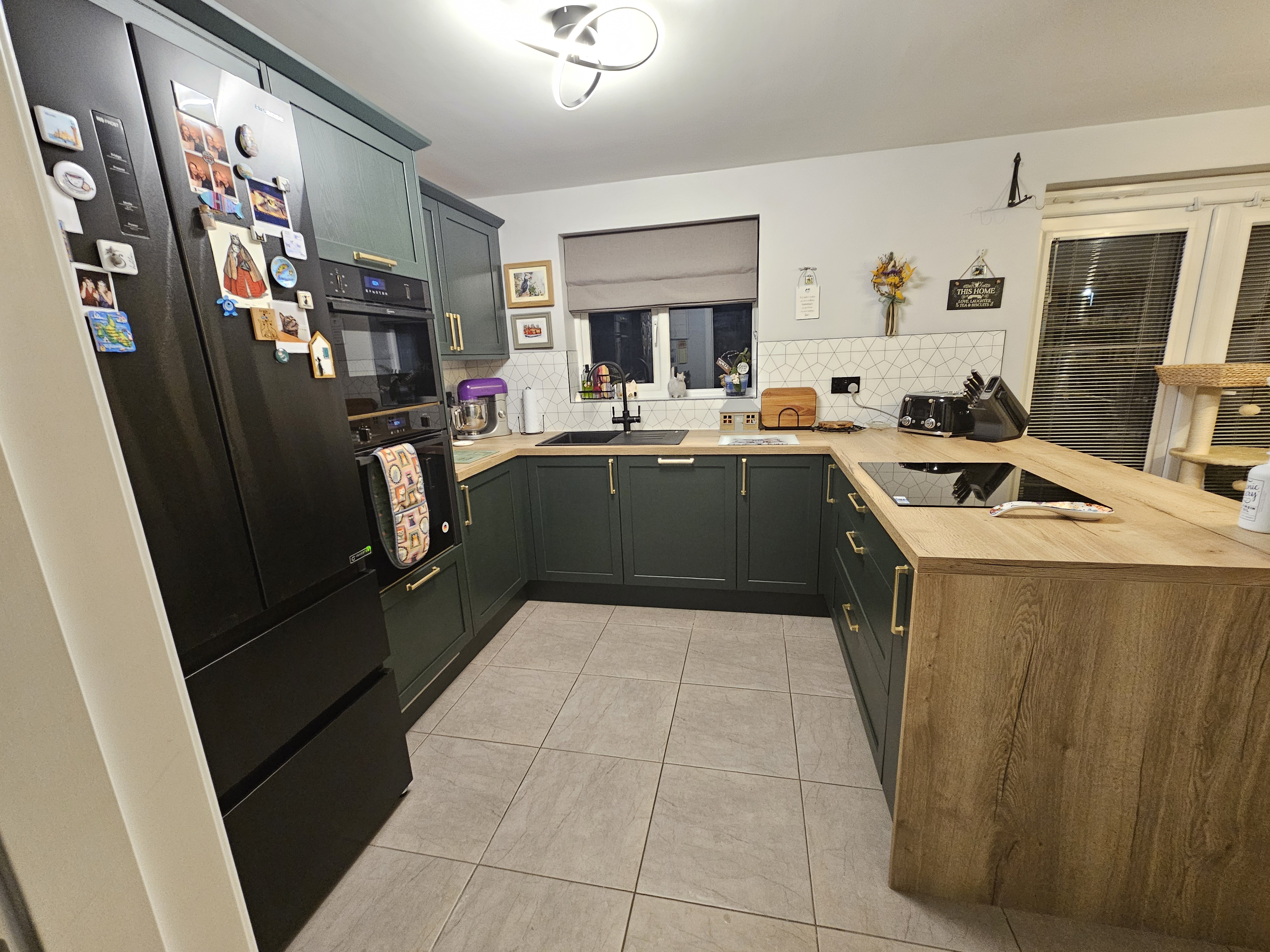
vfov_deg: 89.9
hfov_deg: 106.2
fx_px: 477
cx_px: 635
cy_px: 476
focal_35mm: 13
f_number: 2.2
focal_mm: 2.2
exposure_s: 1/25
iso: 640
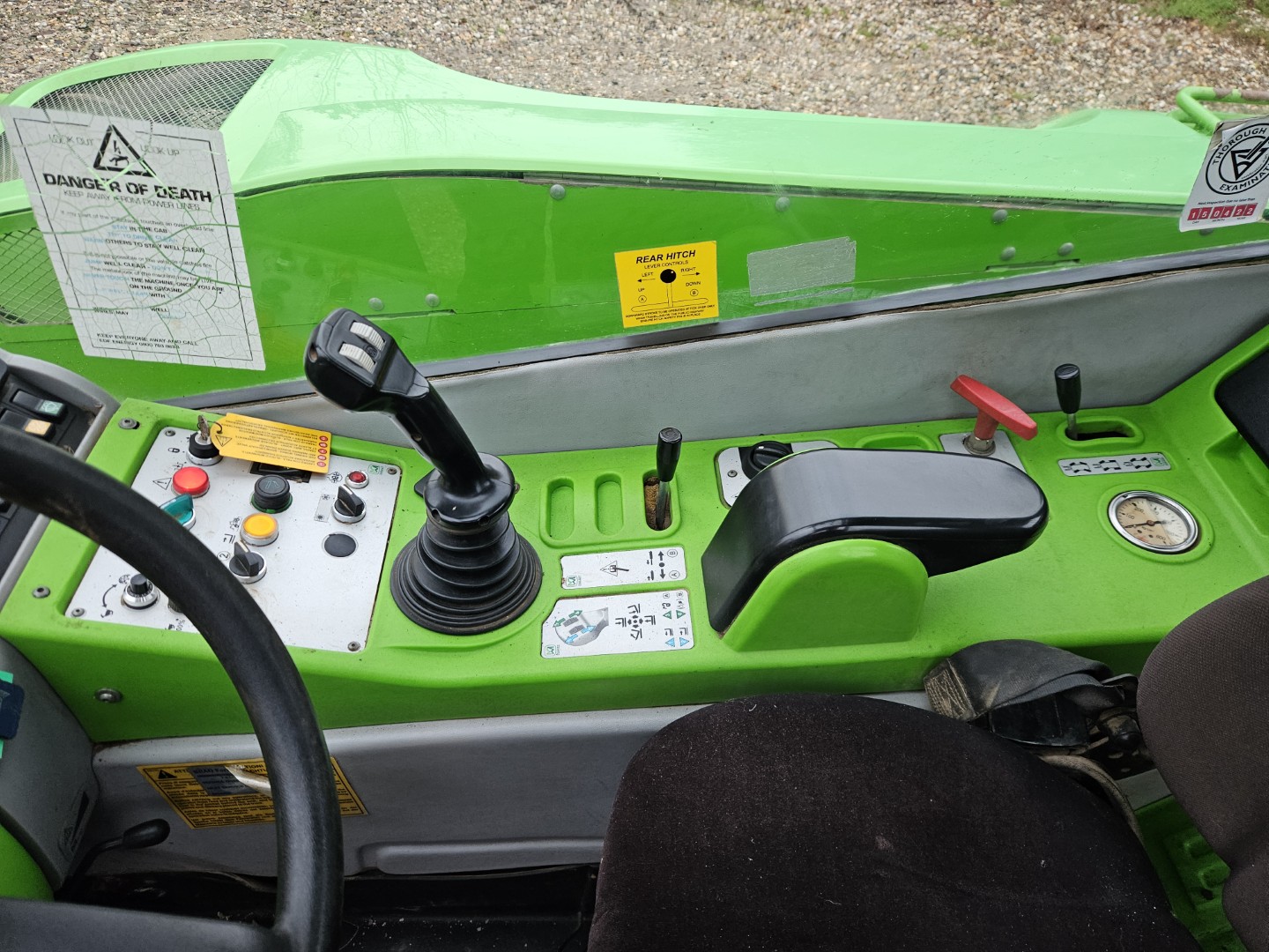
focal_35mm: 23
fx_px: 843
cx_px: 634
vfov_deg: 58.9
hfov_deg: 73.9
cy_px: 476
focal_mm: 5.4
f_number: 1.8
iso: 250
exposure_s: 1/190
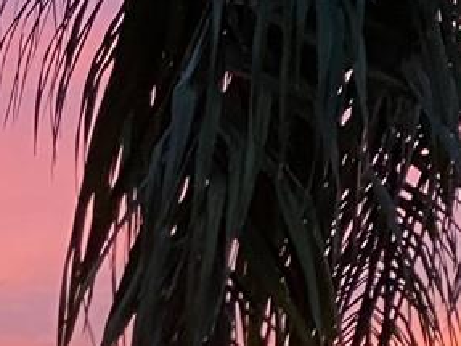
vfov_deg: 8.9
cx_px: -210
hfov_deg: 13.0
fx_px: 1930
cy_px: 933
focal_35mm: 145
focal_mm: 4.25
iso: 400
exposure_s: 1/60
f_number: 1.8
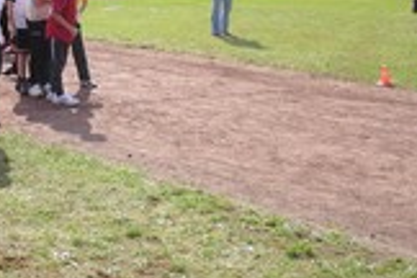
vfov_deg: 15.2
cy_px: 32
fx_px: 1031
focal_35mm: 89
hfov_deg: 22.4
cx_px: 62
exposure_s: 1/310
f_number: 3.2
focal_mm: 6.3
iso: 50
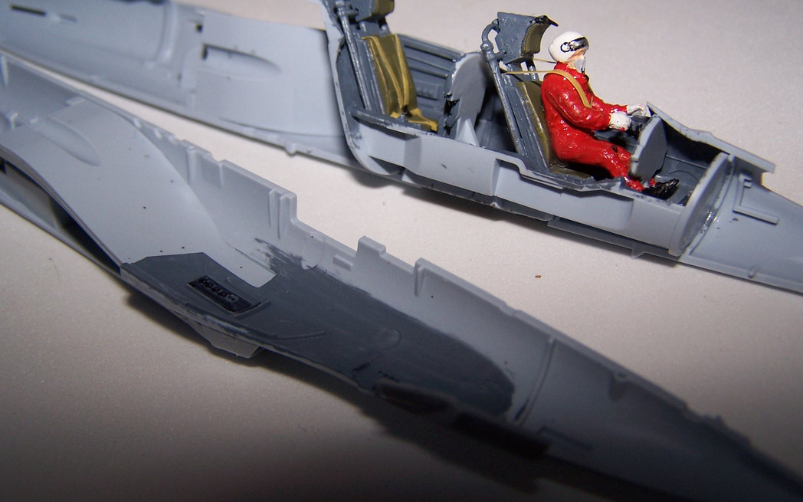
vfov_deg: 31.2
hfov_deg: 48.2
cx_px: 403
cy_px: 225
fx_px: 897
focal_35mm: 41
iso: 80
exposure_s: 1/60
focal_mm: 6.3
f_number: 2.8
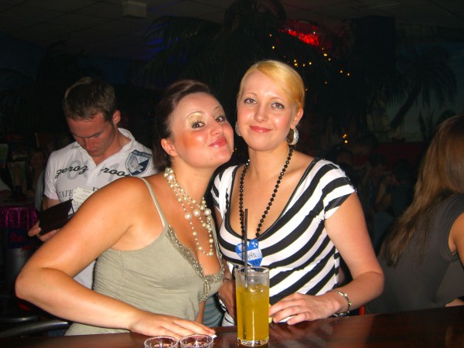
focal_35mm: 38
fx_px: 509
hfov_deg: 49.0
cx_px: 232
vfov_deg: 37.7
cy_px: 174
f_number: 2.8
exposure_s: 1/60
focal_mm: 7.9
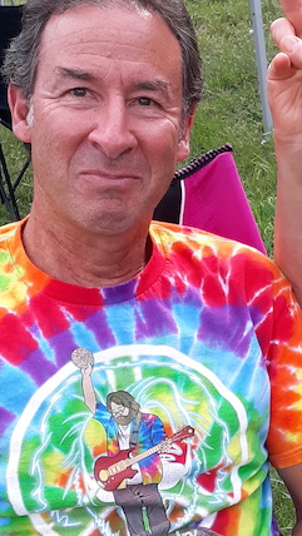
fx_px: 1081
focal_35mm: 76
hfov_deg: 15.7
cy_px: 319
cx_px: 266
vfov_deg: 27.8
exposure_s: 1/356
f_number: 1.7
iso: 40
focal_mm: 3.7
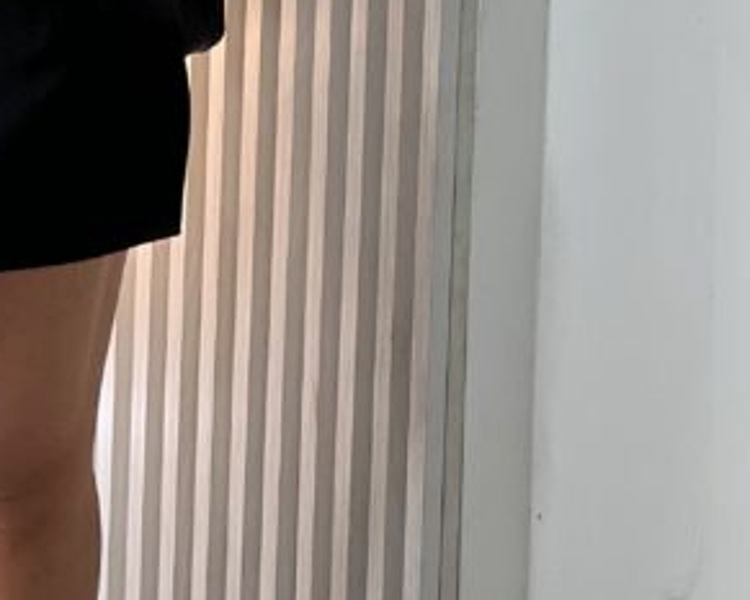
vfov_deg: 6.4
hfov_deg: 7.9
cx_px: -124
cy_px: -24
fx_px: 5351
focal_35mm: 241
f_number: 2.8
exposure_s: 1/120
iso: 80
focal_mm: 9
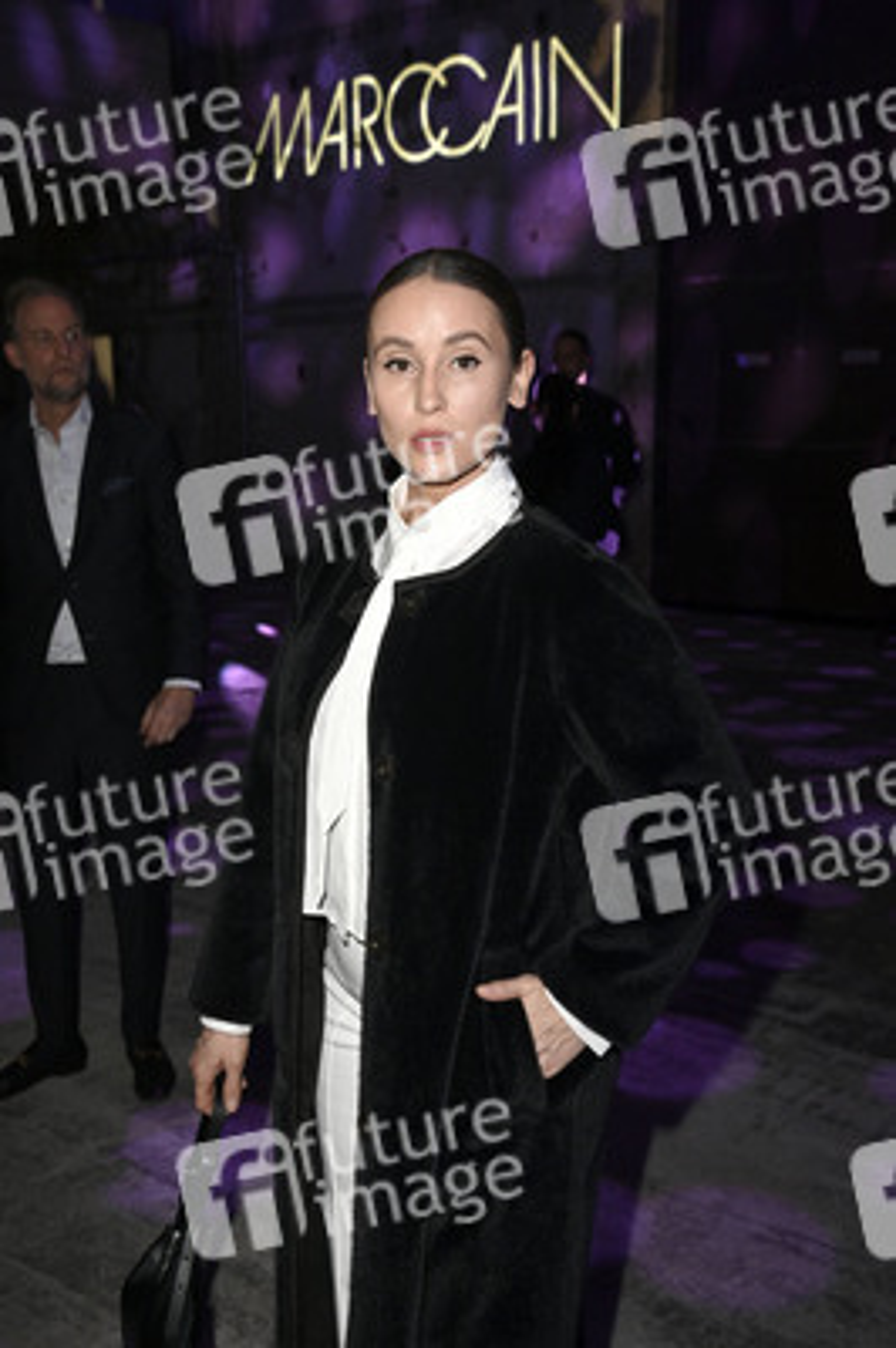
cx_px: 448
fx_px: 1421
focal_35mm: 38
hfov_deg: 35.0
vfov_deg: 50.7
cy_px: 674
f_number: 6.3
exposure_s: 1/60
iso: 2000
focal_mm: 38
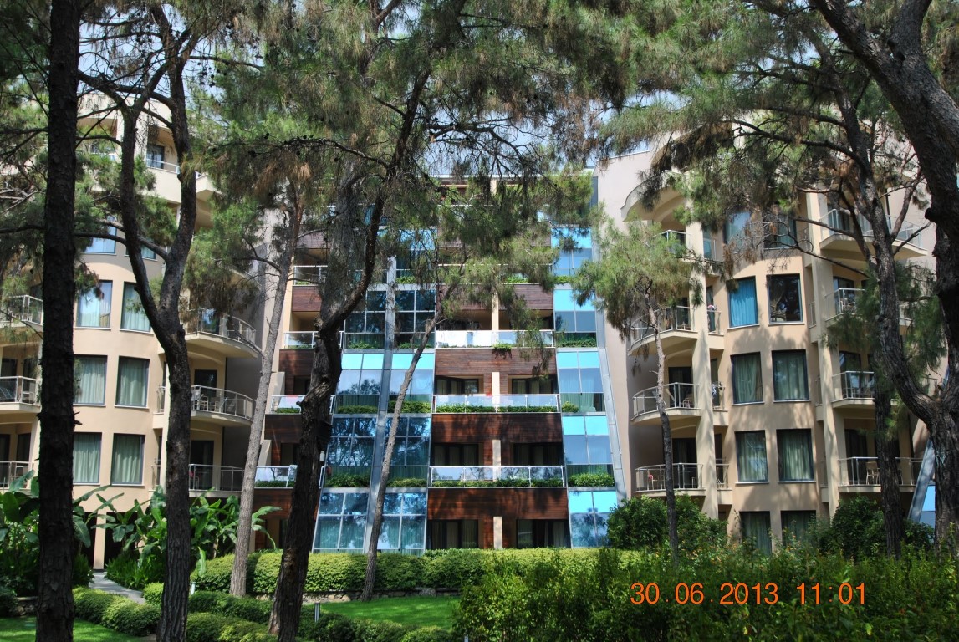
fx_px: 960
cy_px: 321
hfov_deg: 53.1
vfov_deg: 37.0
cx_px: 480
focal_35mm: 36
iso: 100
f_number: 7.1
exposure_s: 1/200
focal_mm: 24
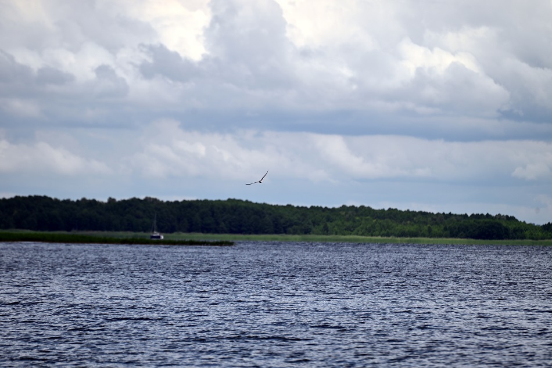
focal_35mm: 300
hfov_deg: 6.9
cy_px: 184
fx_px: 4601
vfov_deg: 4.6
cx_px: 276
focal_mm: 300
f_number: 5.6
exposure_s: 1/1000
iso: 100
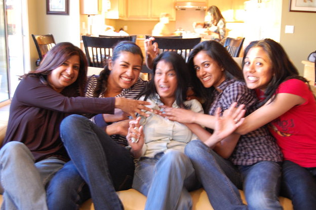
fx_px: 351
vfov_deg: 33.3
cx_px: 158
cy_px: 107
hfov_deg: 48.5
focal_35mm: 40
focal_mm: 26
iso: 800
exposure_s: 1/10
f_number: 4.2
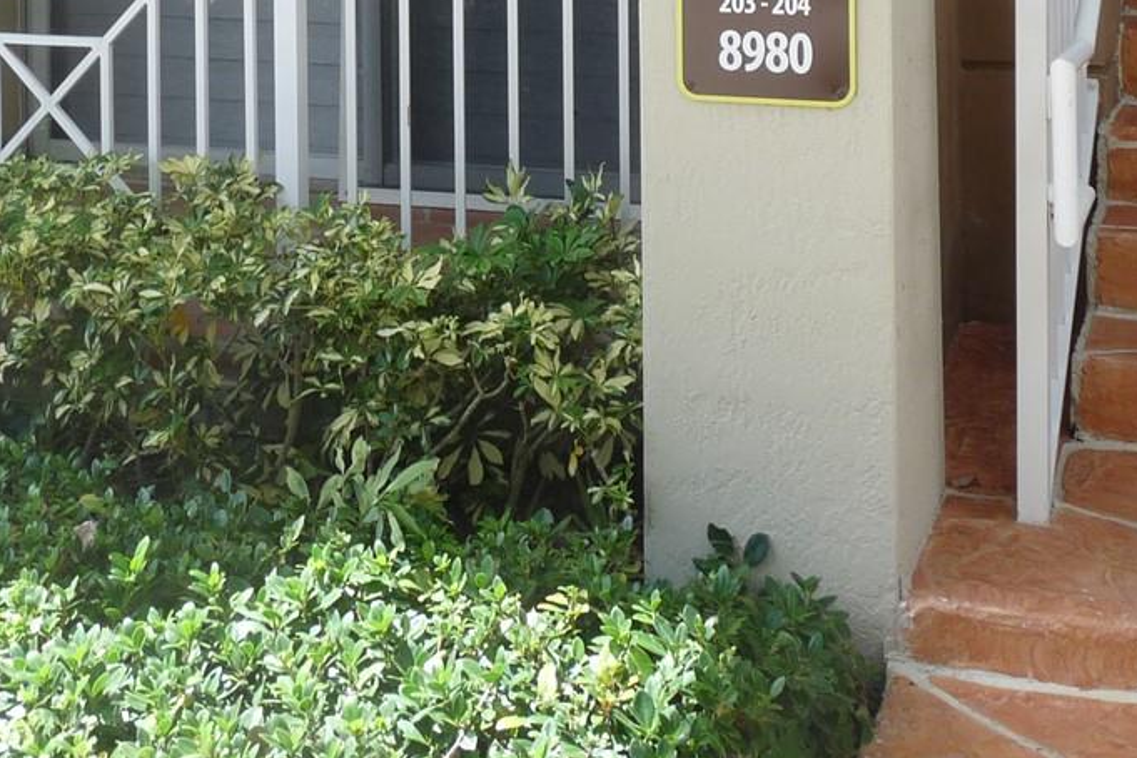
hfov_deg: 30.5
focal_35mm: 66
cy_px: -214
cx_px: 504
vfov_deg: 19.1
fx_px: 2084
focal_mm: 4.8
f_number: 4
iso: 100
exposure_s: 1/160
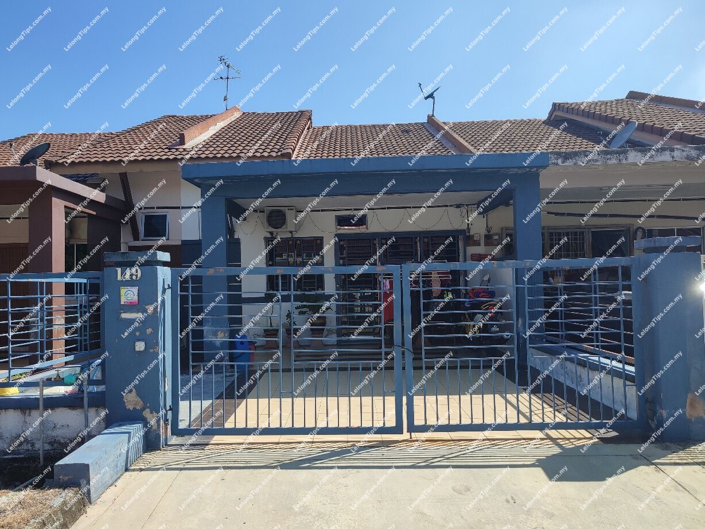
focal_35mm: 25
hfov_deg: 69.4
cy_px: 264
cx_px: 352
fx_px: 509
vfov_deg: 54.9
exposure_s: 1/604
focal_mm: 6.04
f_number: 1.9
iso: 50
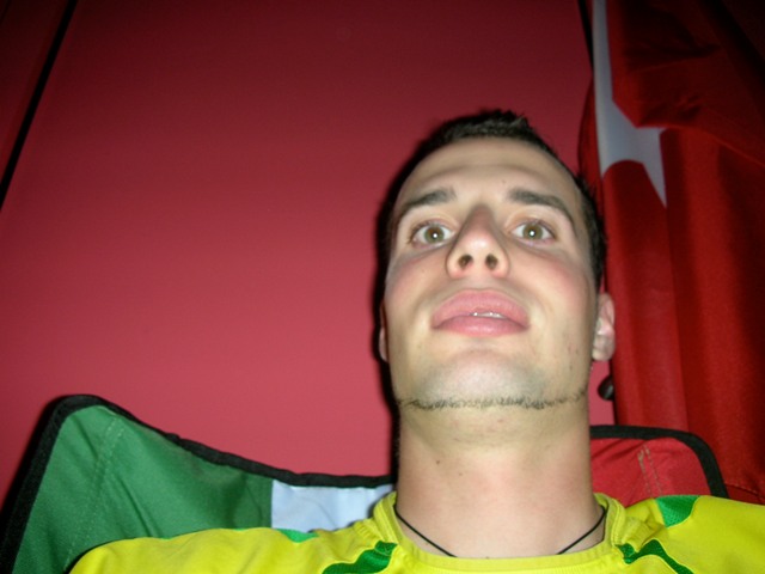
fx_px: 773
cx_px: 382
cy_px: 287
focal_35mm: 35
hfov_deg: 52.6
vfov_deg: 40.7
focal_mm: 5.8
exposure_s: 1/60.1
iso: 50
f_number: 3
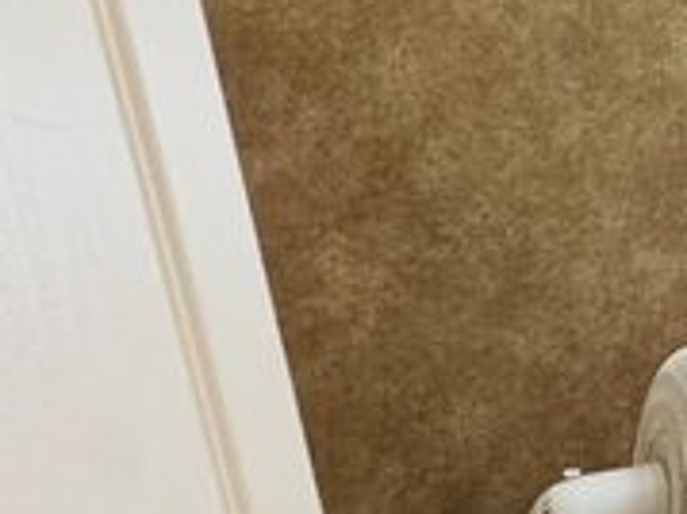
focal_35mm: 50
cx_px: 1209
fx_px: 992
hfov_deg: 22.9
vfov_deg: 28.4
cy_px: 100
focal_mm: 2.22
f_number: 2.2
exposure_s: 1/60
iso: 320
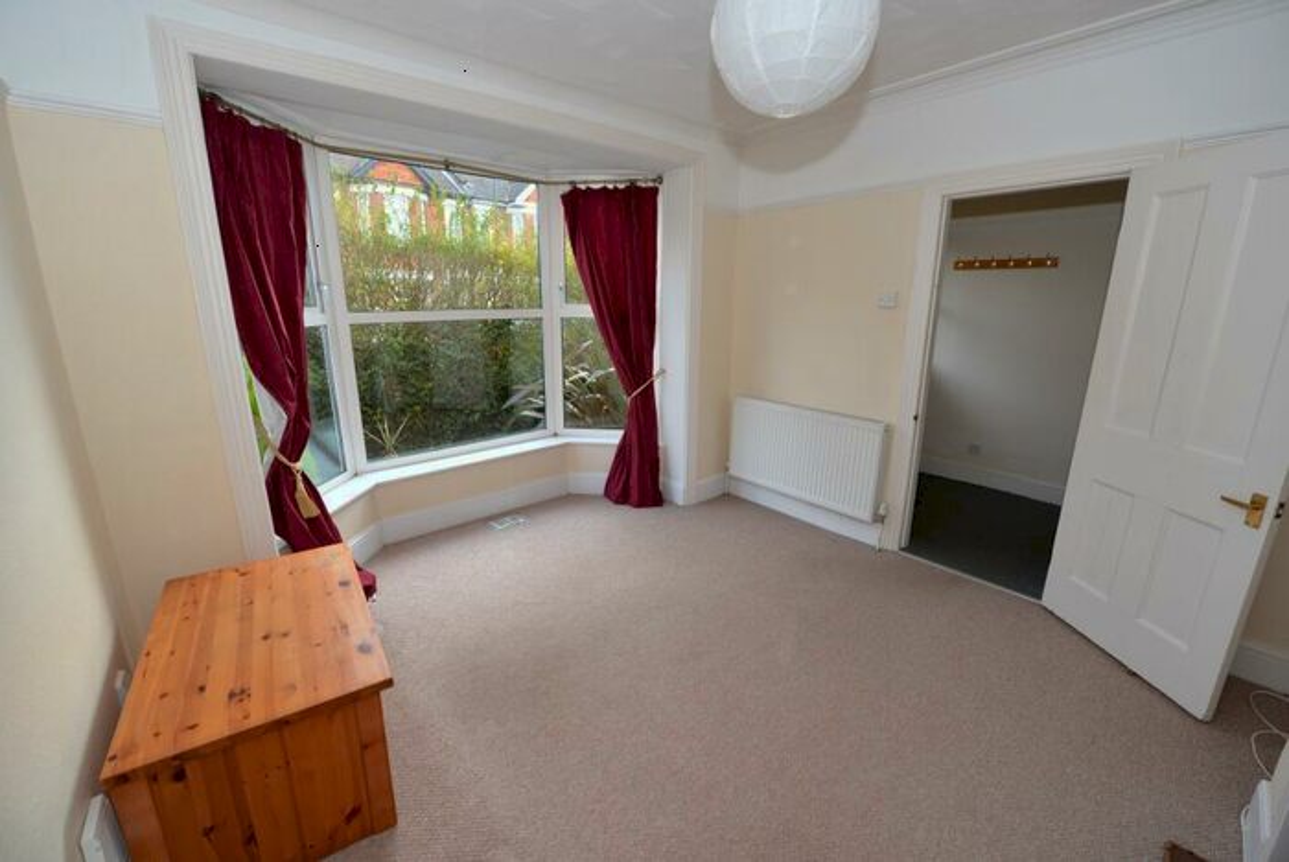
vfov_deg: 81.3
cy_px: 431
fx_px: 502
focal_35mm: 14
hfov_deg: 104.2
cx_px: 644
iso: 200
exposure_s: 1/80
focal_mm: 14
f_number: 4.5
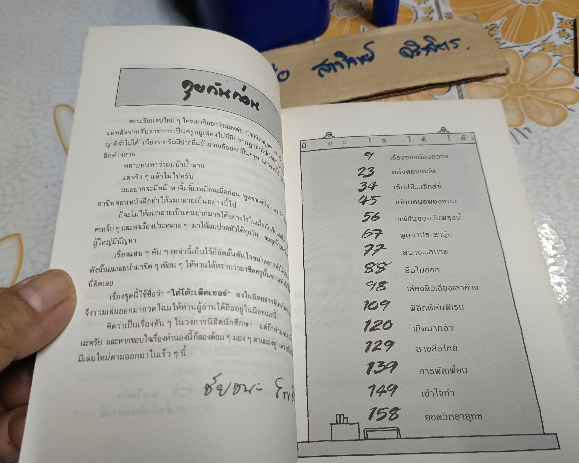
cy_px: 262
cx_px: 300
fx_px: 514
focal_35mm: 30
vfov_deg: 48.4
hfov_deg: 58.8
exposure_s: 1/50
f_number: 1.7
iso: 1240
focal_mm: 5.31
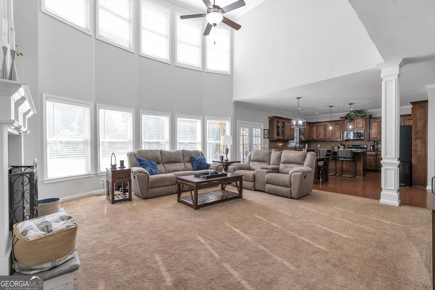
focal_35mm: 16
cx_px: 218
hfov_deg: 96.7
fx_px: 193
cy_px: 145
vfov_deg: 73.8
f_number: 8
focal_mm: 16
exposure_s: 1/25
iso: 400
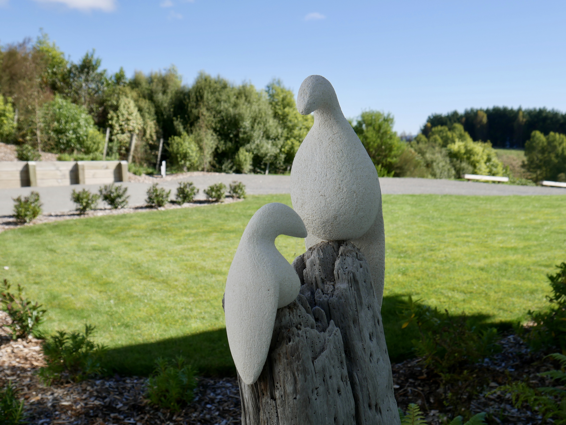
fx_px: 622
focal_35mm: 38
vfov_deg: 37.7
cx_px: 283
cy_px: 212
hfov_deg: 49.0
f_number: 8
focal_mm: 19
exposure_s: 1/320
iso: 200
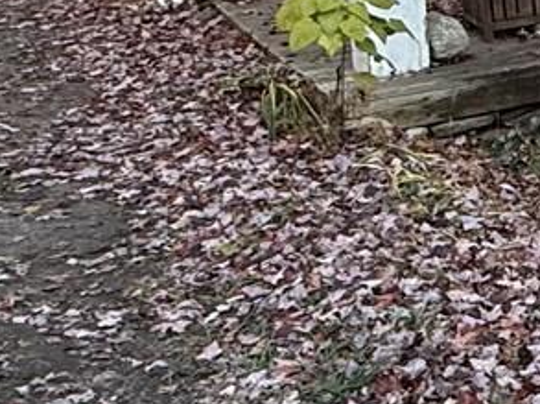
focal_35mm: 98
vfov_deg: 14.7
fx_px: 1527
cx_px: 1052
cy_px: -52
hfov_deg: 16.0
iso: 80
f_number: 2.2
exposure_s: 1/99
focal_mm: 2.22
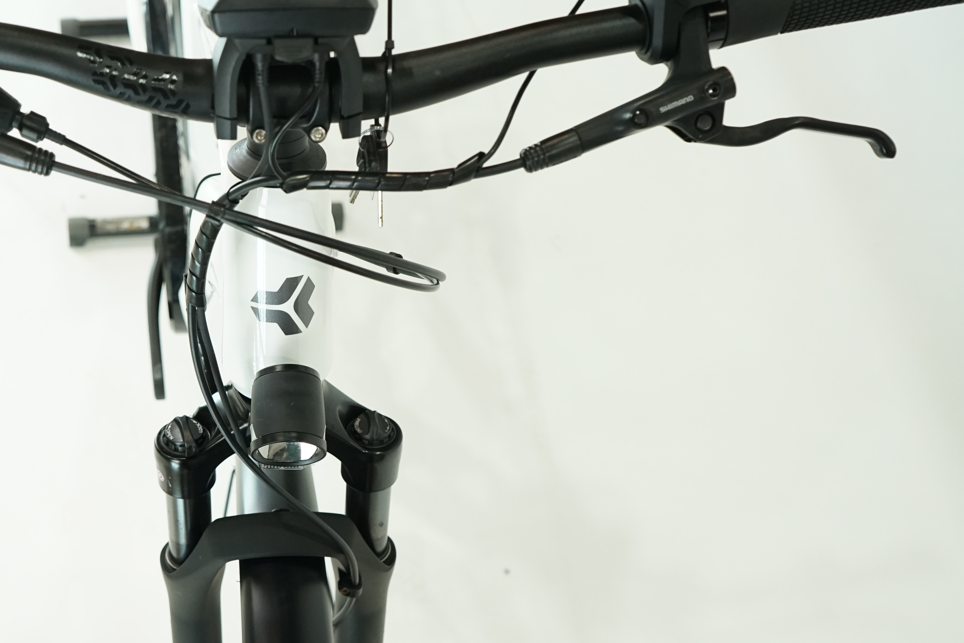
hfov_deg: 41.0
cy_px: 393
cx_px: 277
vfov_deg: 28.6
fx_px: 1258
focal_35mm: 47
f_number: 5
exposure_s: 1/200
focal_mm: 31
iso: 1600
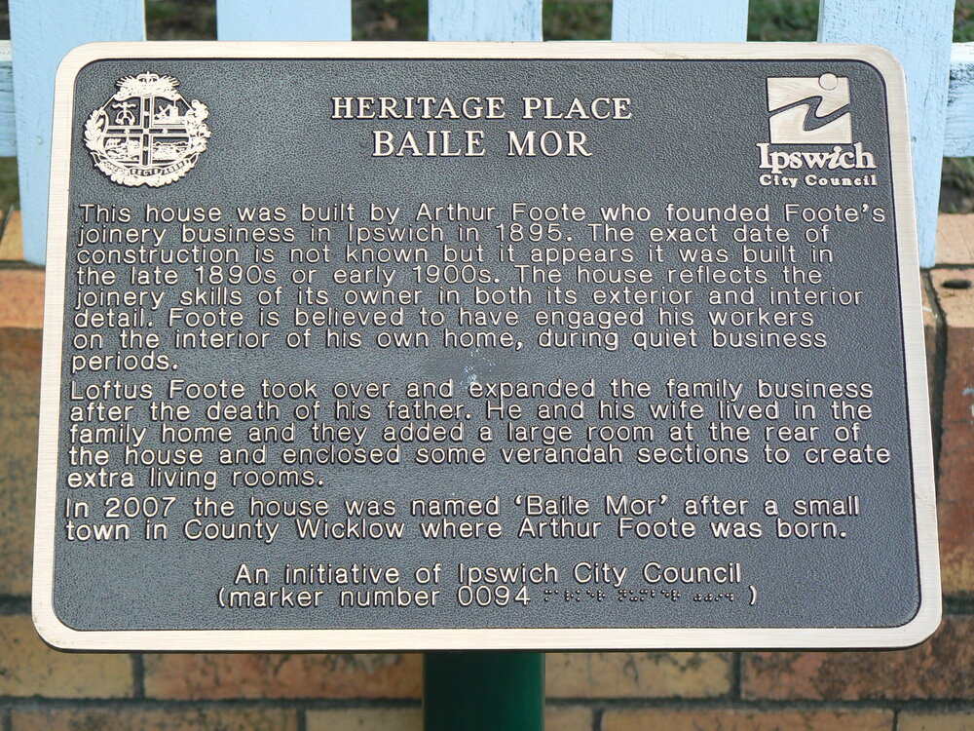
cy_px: 366
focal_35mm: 112
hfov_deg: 17.6
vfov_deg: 13.2
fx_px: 3151
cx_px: 487
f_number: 4
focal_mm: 18.6
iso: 80
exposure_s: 1/100
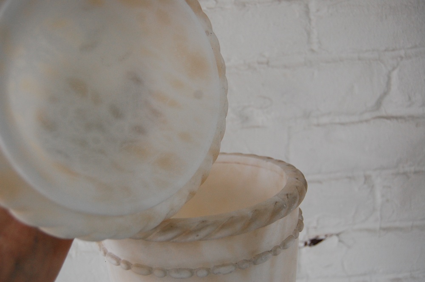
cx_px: 212
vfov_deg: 36.8
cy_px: 141
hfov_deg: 53.2
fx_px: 425
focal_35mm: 36
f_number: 5
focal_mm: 24
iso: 800
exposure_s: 1/100
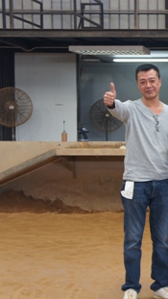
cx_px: 296
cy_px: 148
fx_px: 665
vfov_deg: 25.3
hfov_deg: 13.1
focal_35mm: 84
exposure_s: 1/40
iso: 200
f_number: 4
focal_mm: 26
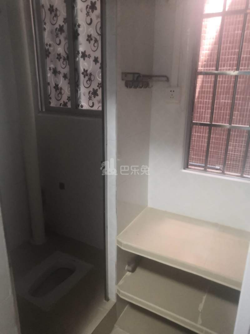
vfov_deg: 65.3
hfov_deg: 51.3
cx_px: 125
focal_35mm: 27
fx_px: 260
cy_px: 167
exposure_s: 1/50
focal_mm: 3.95
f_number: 1.8
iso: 640
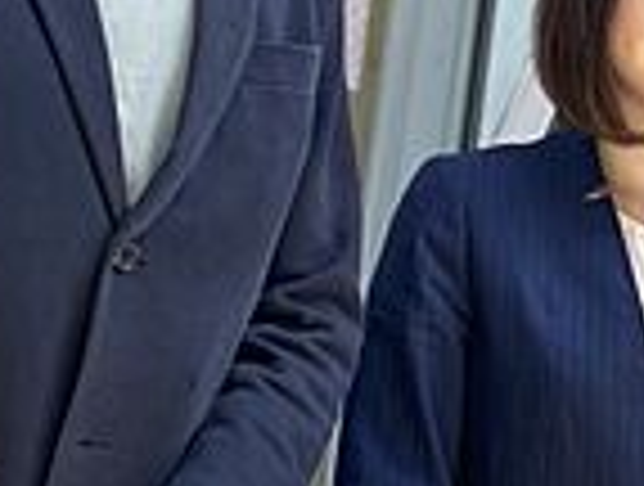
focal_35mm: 116
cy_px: 130
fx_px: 2164
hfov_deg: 15.9
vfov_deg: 12.8
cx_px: 869
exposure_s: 1/144
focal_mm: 4.25
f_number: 1.8
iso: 32
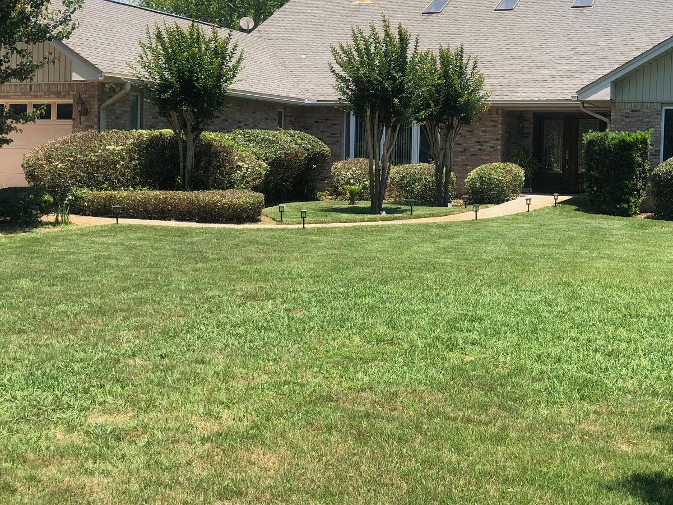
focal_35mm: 47
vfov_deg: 30.8
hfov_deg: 40.1
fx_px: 914
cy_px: 189
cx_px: 426
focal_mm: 3.99
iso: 20
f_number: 1.8
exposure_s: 1/1263
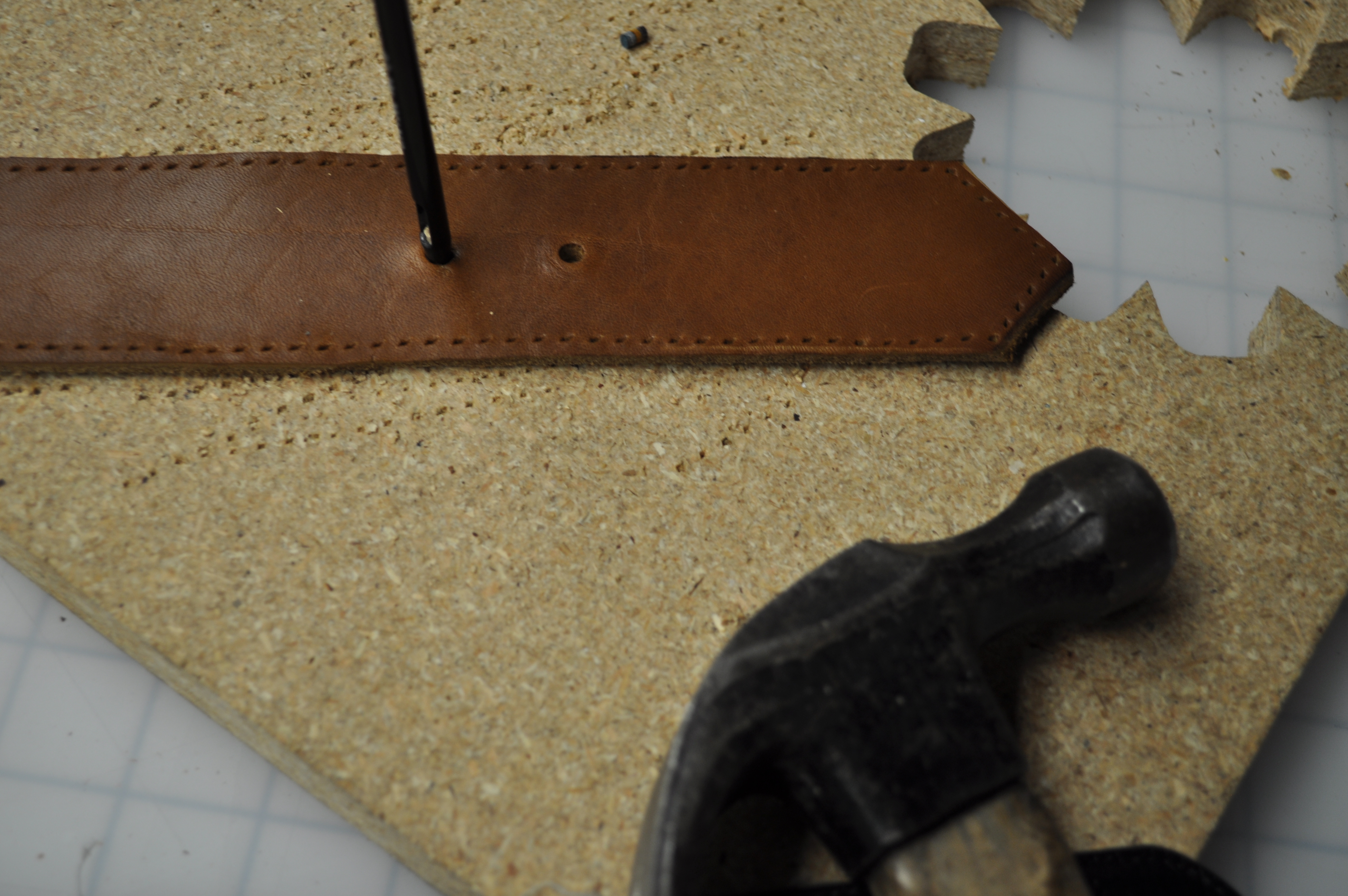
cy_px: 448
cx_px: 674
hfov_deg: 41.2
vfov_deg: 28.0
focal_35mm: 48
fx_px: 1795
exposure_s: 1/30
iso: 200
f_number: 4.8
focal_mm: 32
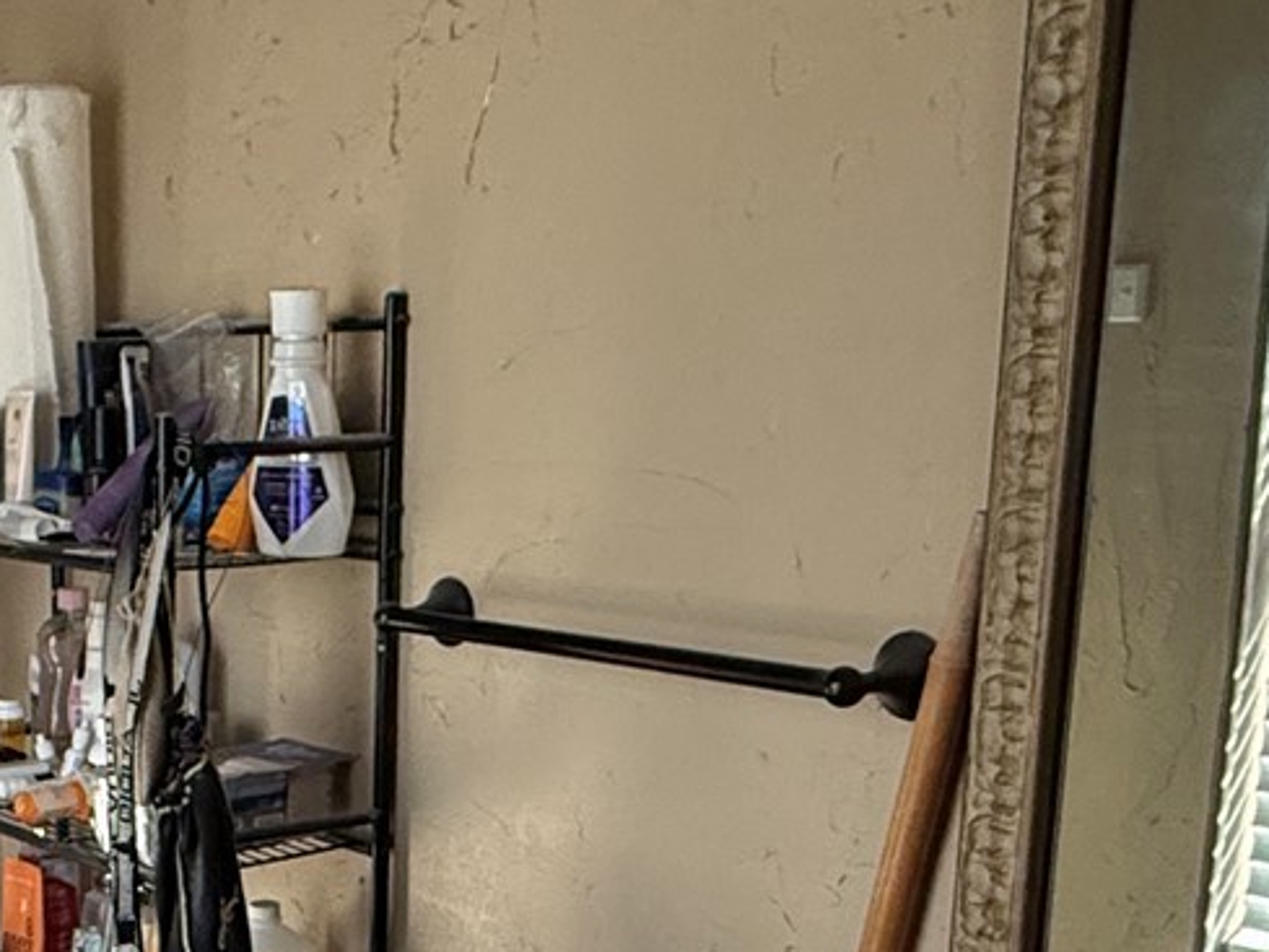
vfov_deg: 25.6
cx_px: 117
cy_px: 890
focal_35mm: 55
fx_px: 2017
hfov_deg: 33.1
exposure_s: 1/120
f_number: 2.2
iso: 400
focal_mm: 2.22
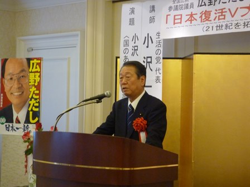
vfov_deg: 15.1
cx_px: 125
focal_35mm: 98
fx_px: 708
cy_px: 94
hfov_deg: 20.0
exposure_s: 1/20
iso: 400
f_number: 5.6
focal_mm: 17.3
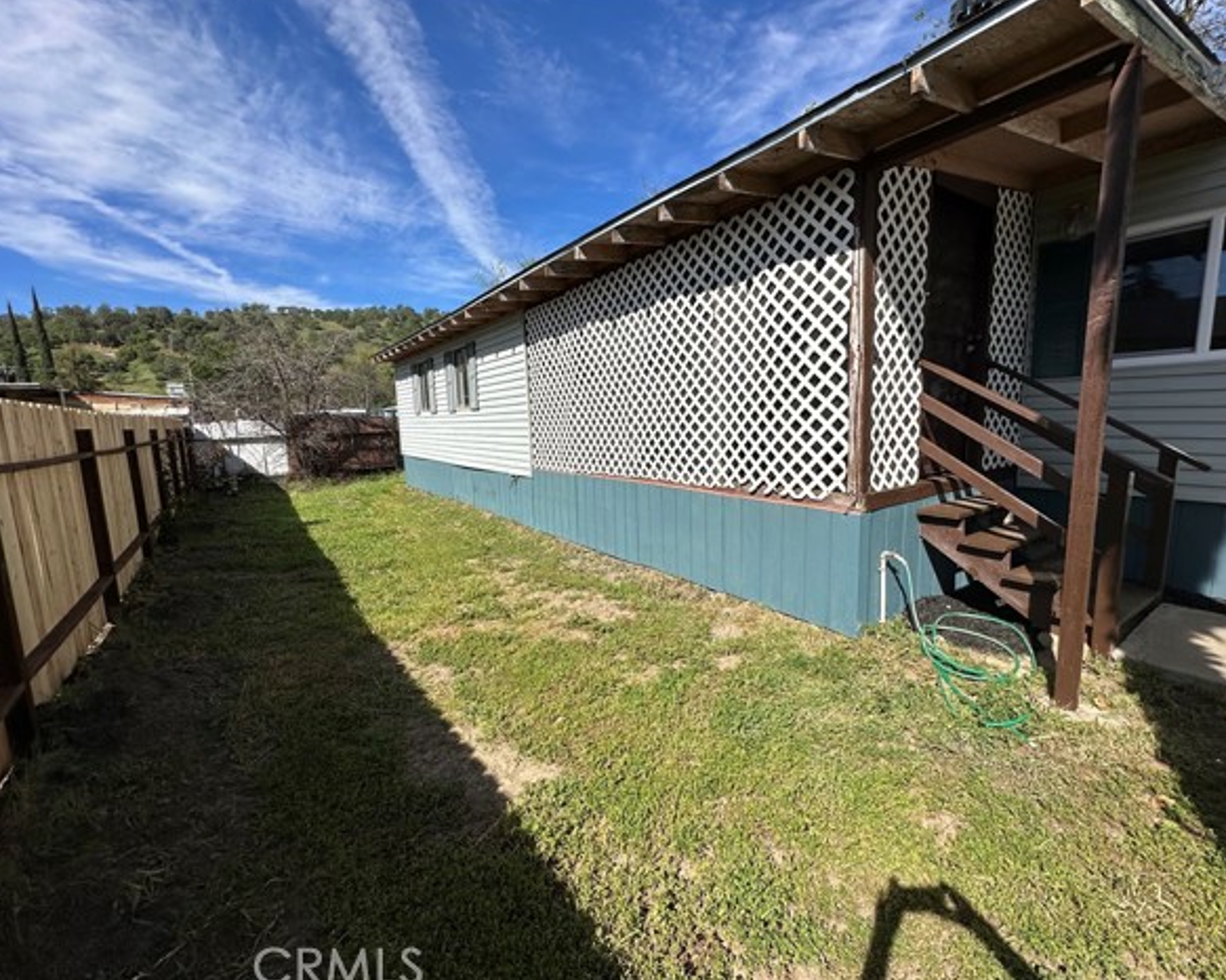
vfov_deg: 84.0
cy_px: 492
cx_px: 608
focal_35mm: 15
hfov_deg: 96.8
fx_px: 544
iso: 50
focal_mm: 2.22
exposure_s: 1/3509
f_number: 2.2
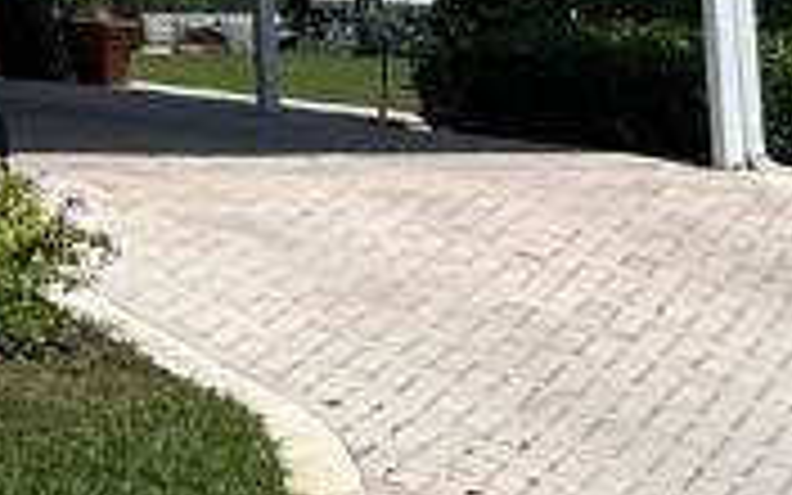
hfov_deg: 11.5
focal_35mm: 148
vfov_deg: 8.4
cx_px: -1148
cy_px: -500
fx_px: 3195
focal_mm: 6.86
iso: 80
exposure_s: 1/9709
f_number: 1.78
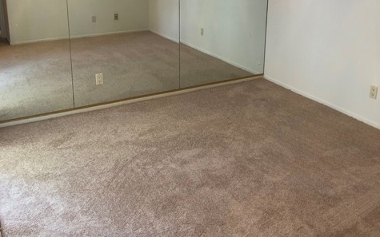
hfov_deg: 49.3
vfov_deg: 31.2
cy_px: 49
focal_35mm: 40
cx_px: 190
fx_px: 414
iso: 40
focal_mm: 3.99
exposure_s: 1/17
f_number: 1.8
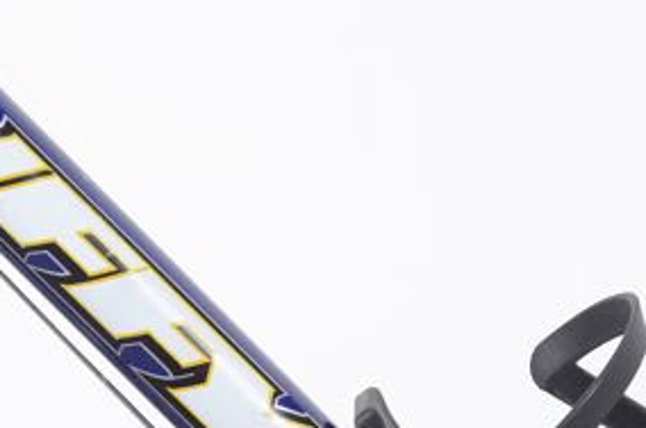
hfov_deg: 12.1
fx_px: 3026
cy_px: 255
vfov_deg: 8.1
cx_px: 66
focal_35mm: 169
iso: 100
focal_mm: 50
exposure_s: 1/125
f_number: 5
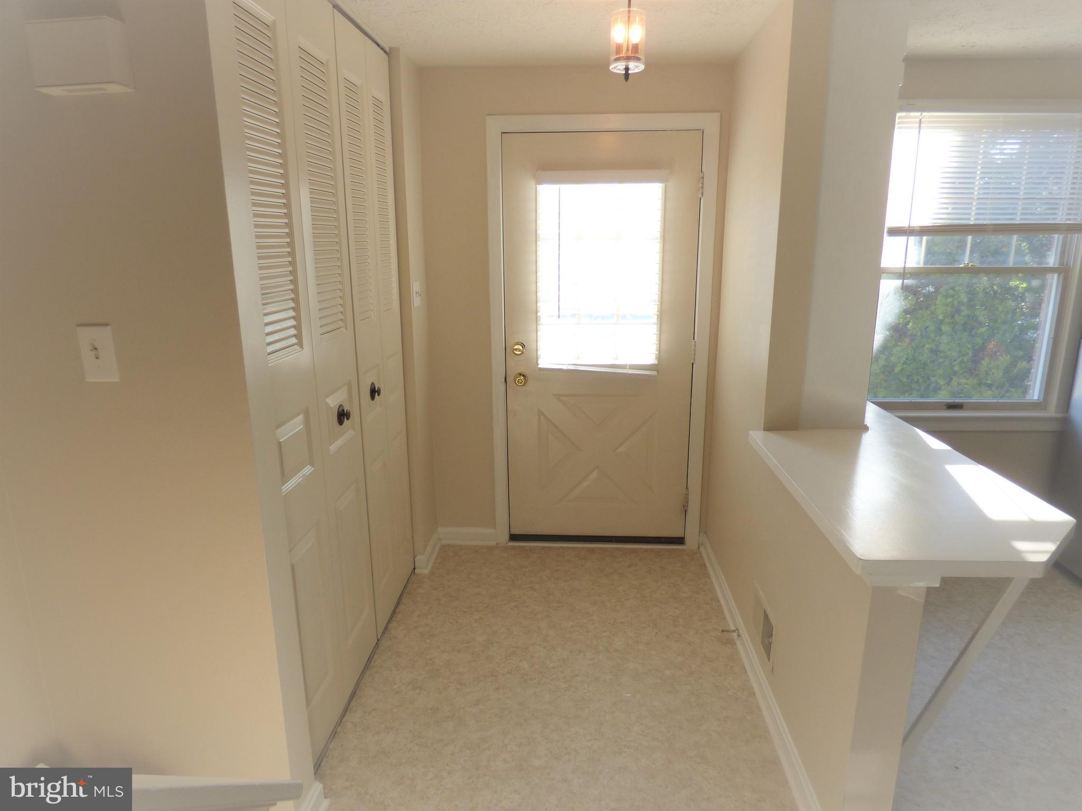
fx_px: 625
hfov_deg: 81.7
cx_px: 541
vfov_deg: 66.0
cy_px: 406
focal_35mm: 20
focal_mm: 3.58
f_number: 2.8
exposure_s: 1/125
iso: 100
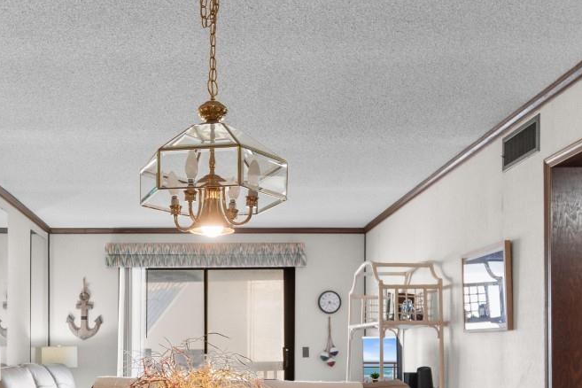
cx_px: 210
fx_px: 598
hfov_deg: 51.2
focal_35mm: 37
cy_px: 332
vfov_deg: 34.4
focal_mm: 10
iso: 100
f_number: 4.5
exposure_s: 2
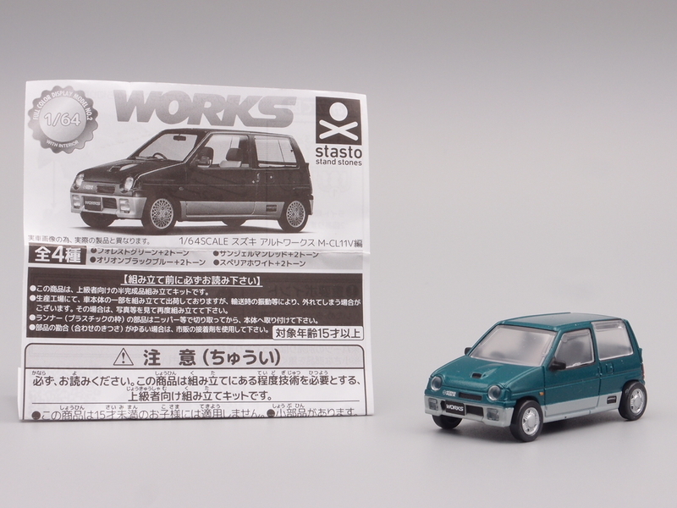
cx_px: 338
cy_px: 254
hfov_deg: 25.3
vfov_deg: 19.1
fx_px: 1506
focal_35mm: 77
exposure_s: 1/10
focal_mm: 16.63
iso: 100
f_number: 8
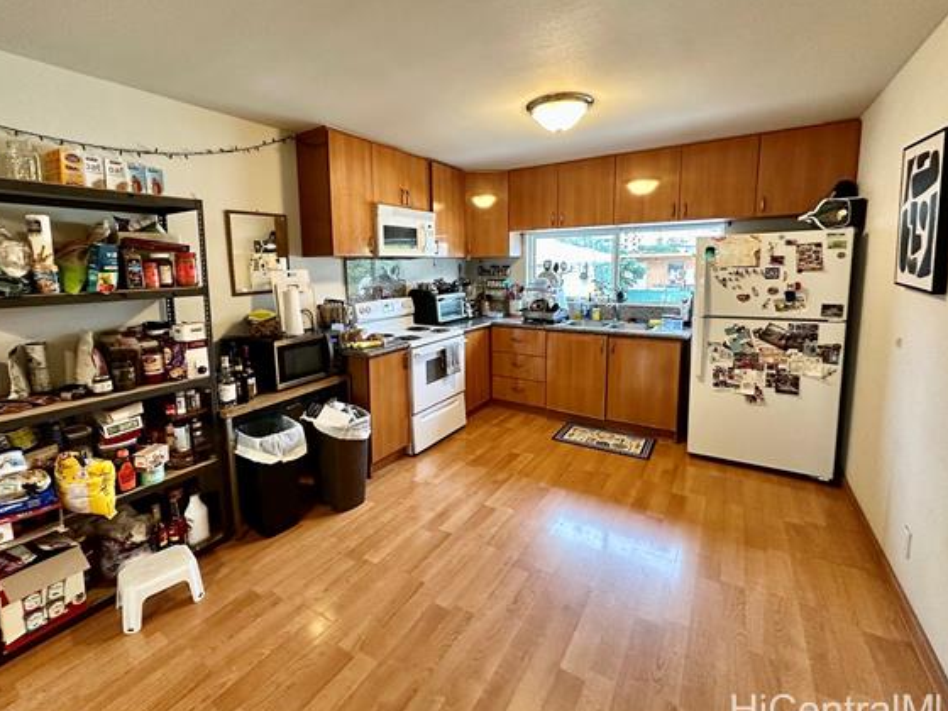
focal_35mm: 16
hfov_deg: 94.3
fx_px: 438
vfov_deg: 77.9
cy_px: 320
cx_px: 438
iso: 320
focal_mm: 2.22
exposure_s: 1/60
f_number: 2.2
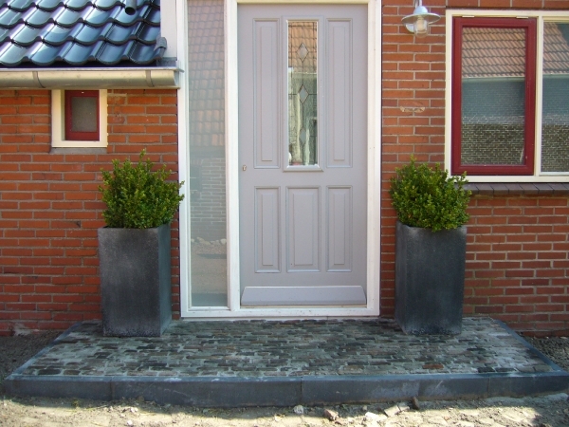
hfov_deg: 52.6
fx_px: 575
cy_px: 214
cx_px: 284
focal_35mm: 35
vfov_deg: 40.7
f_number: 2.8
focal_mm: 5.8
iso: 100
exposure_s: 1/320
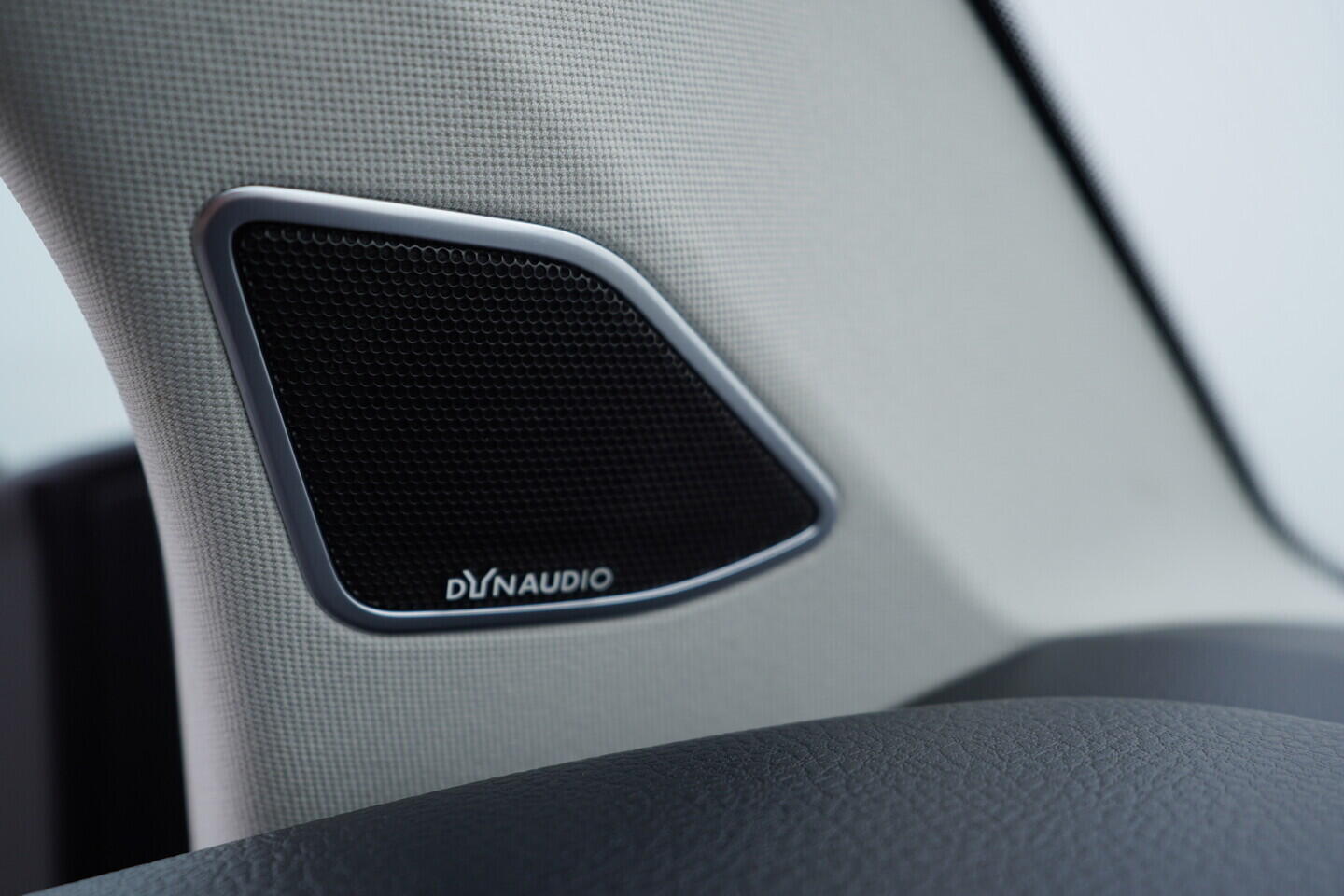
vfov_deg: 36.9
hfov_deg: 53.1
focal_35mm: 36
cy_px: 448
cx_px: 672
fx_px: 1344
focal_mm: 24
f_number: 3.5
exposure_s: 1/60
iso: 125
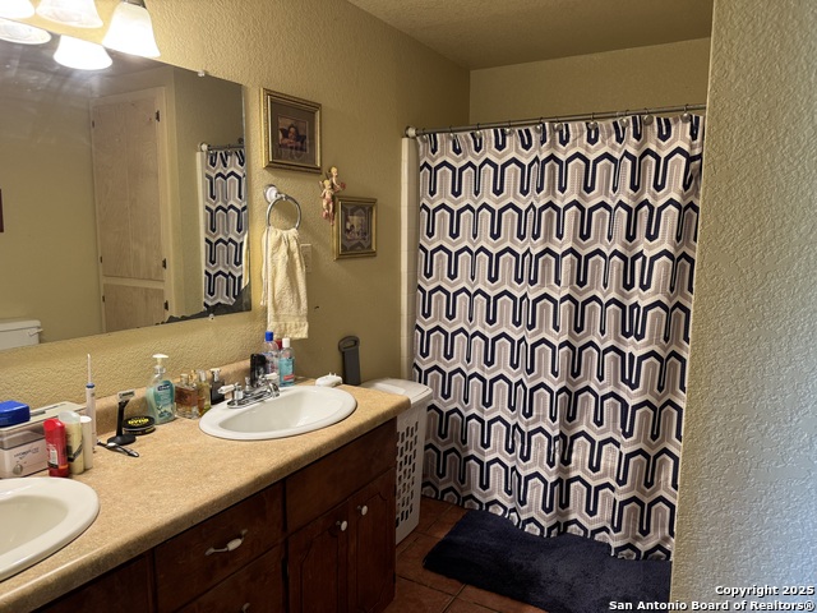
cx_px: 408
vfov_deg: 56.8
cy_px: 306
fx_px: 566
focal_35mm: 24
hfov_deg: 71.6
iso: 160
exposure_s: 1/60
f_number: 1.78
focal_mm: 6.76
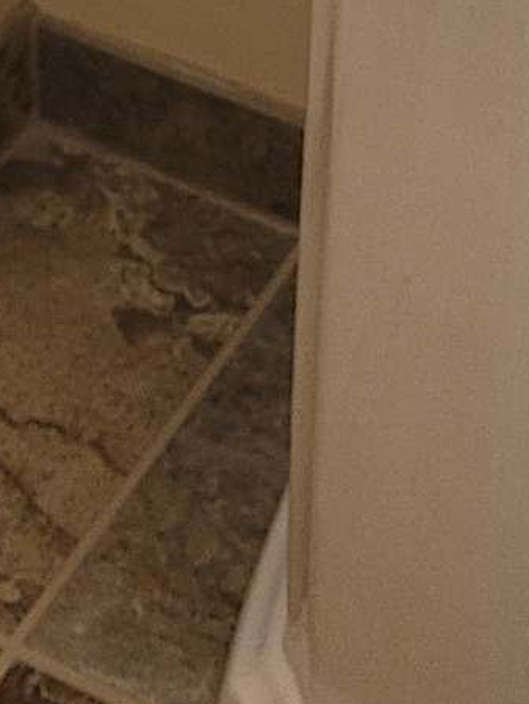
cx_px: 365
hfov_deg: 11.1
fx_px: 2707
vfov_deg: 13.6
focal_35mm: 133
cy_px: -452
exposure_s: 1/120
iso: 200
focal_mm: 5.4
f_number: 1.8
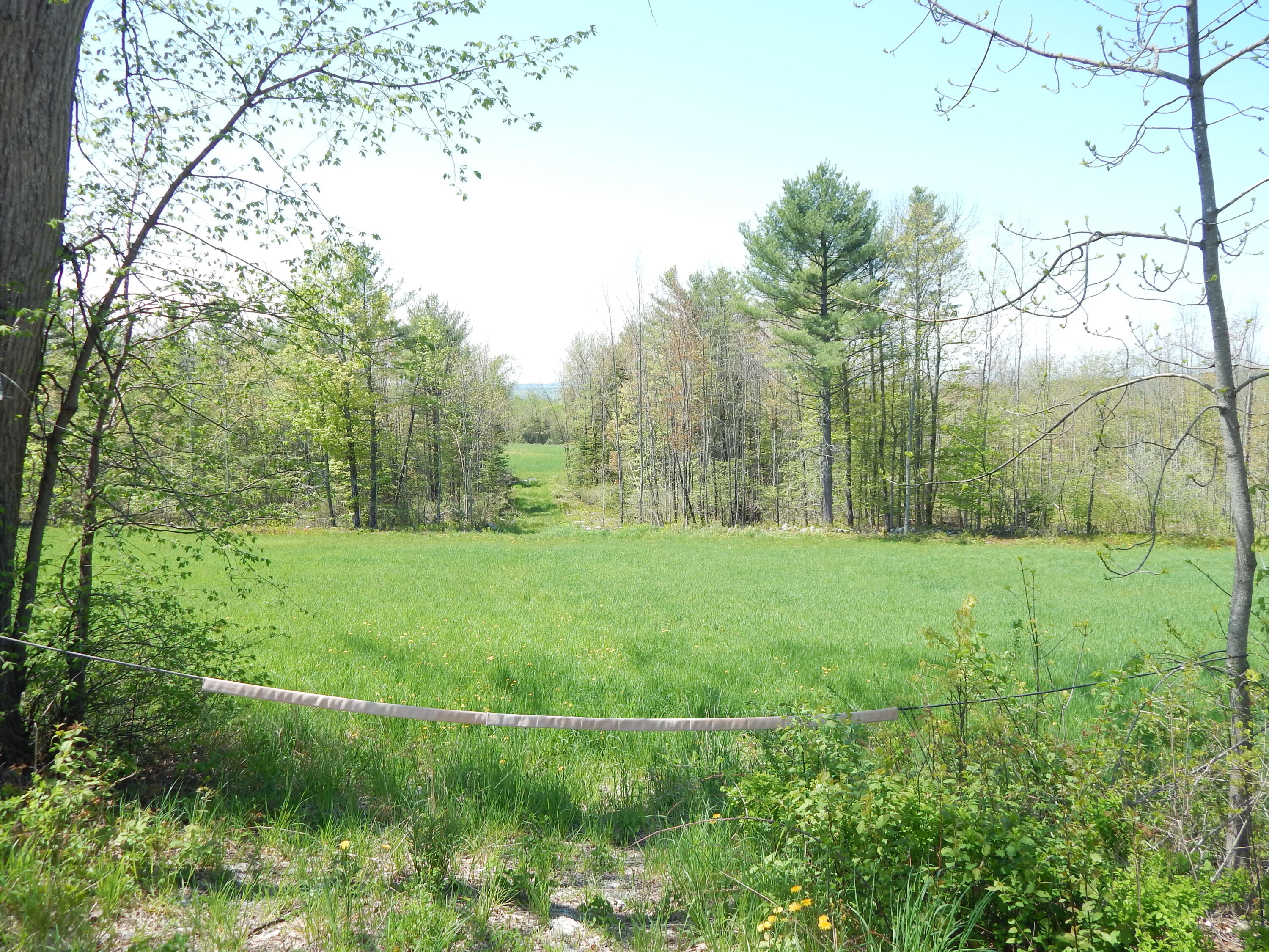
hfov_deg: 63.4
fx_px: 1026
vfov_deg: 49.7
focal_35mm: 28
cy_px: 476
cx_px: 634
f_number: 3.2
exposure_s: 1/500
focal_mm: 5.1
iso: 125
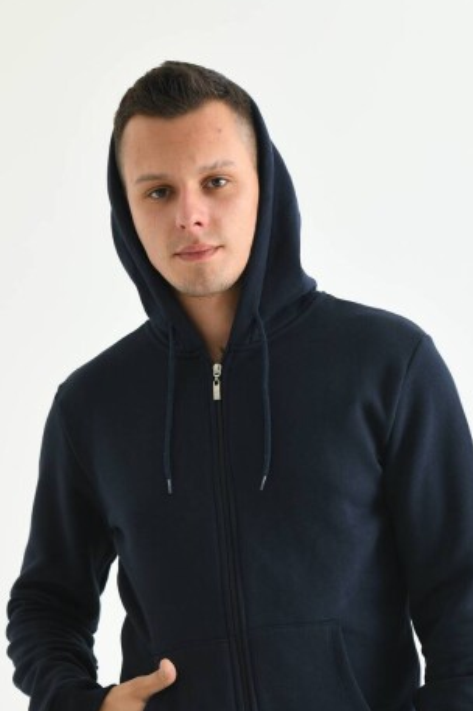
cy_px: 551
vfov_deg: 21.9
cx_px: 277
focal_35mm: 92
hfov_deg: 14.8
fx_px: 1816
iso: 160
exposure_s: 1/125
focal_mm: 56
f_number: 5.6
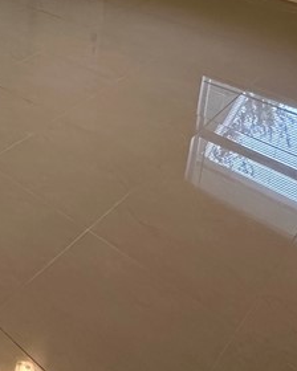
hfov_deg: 27.0
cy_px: -40
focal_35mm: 50
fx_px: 549
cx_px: -52
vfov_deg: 32.7
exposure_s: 1/60
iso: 400
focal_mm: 2.22
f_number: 2.2
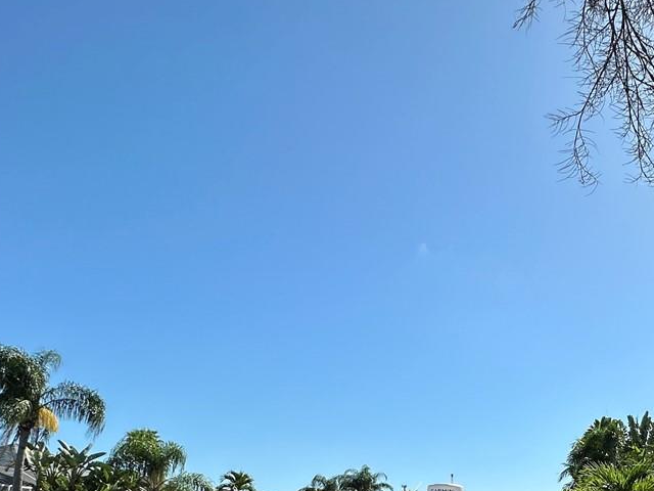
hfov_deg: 47.3
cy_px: 522
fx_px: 661
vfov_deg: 35.6
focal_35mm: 35
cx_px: 590
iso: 50
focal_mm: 2.22
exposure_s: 1/2506
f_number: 2.2
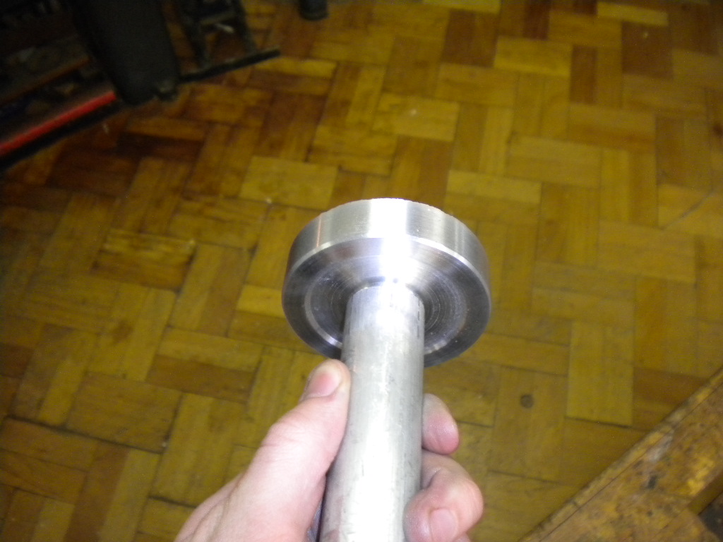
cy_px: 271
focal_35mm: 35
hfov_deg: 52.6
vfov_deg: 40.7
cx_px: 362
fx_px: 731
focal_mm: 6.3
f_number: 3.1
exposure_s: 1/45.2
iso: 400
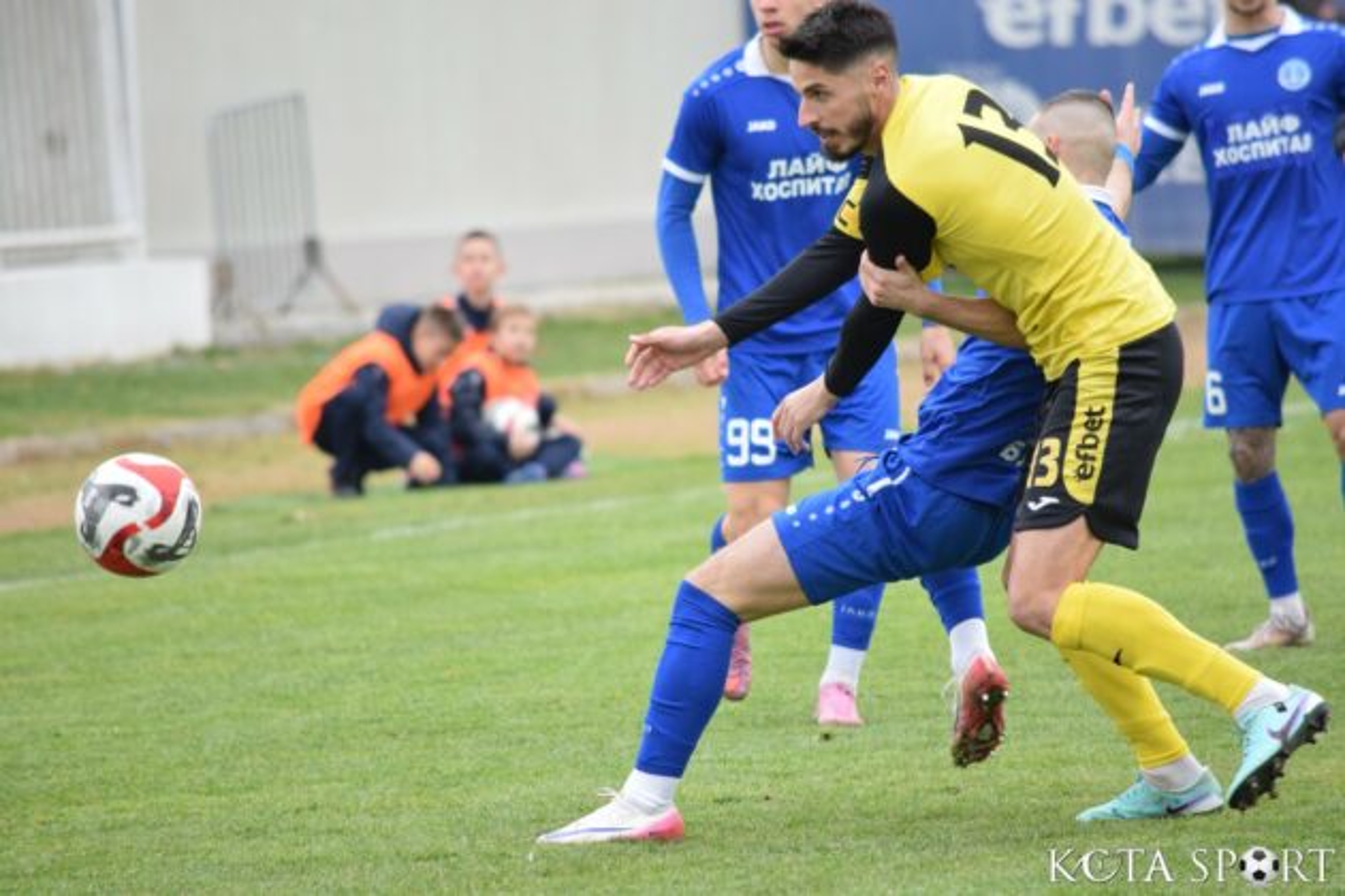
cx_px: 672
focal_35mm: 450
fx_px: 16811
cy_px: 448
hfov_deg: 4.6
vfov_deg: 3.1
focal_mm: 300
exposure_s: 1/800
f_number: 5.6
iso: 1600
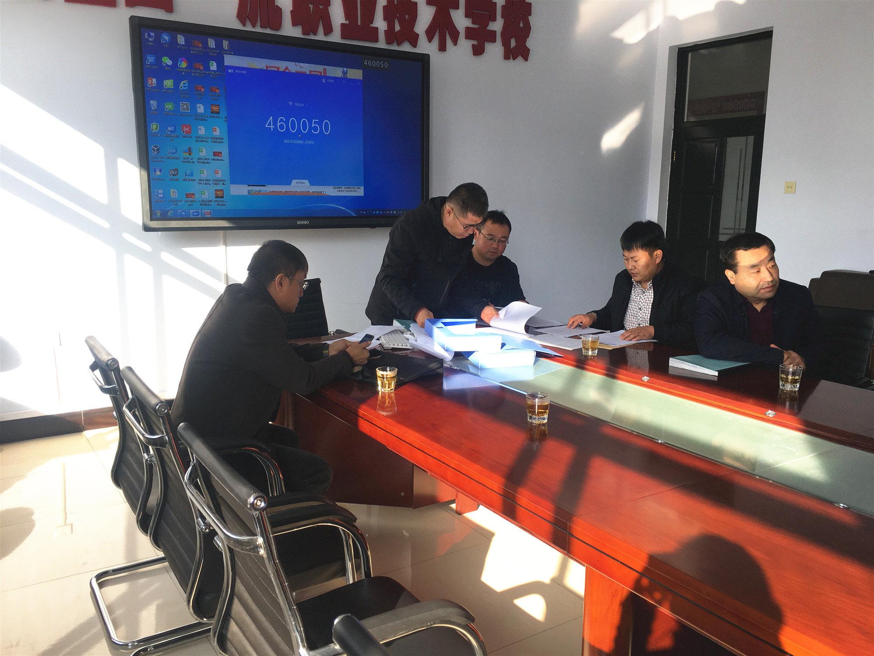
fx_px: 732
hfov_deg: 61.7
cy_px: 328
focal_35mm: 29
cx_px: 437
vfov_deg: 48.2
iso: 25
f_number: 2.2
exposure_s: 1/166
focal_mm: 4.15
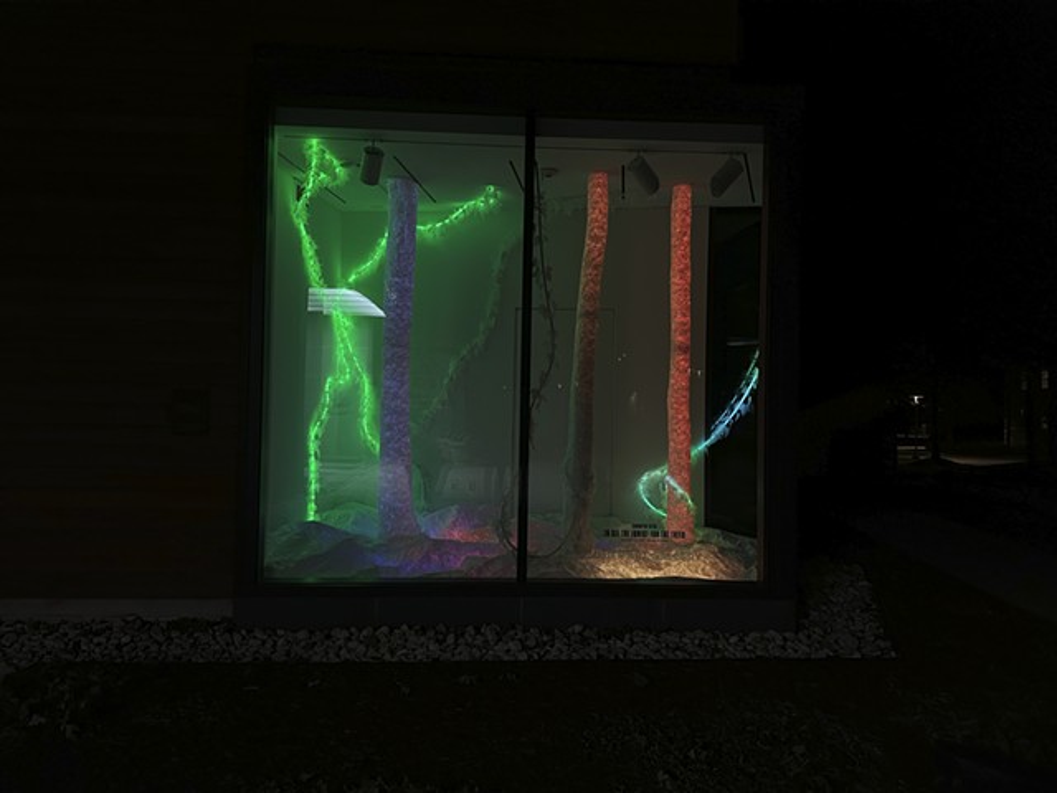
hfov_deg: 71.6
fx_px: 733
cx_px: 528
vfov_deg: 56.8
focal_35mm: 24
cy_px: 396
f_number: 1.8
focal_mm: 6.9
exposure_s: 1/60
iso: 160
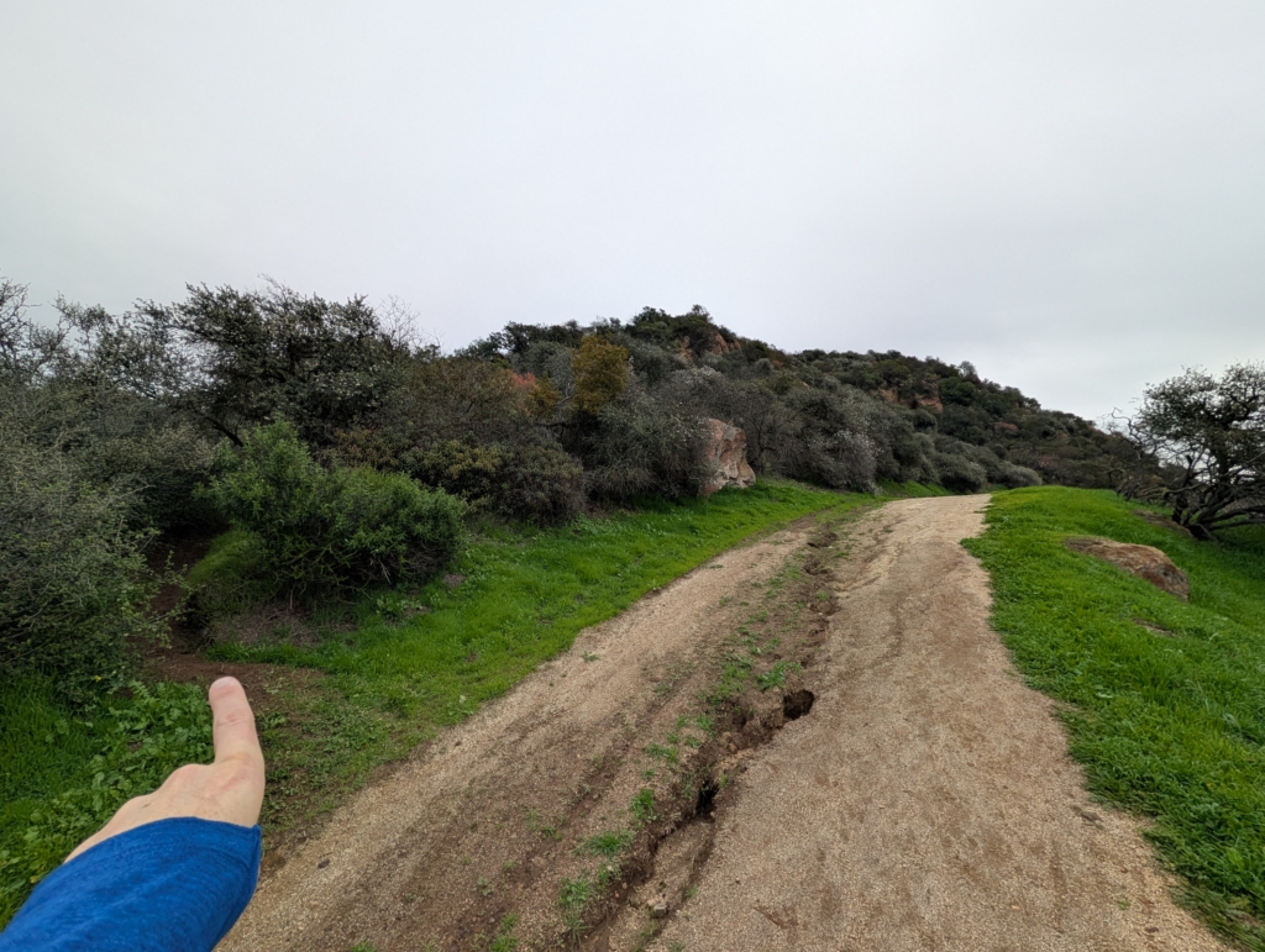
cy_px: 476
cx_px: 632
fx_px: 439
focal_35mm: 12
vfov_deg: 94.6
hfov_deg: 110.5
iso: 49
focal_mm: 2.02
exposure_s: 1/1582
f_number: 1.7
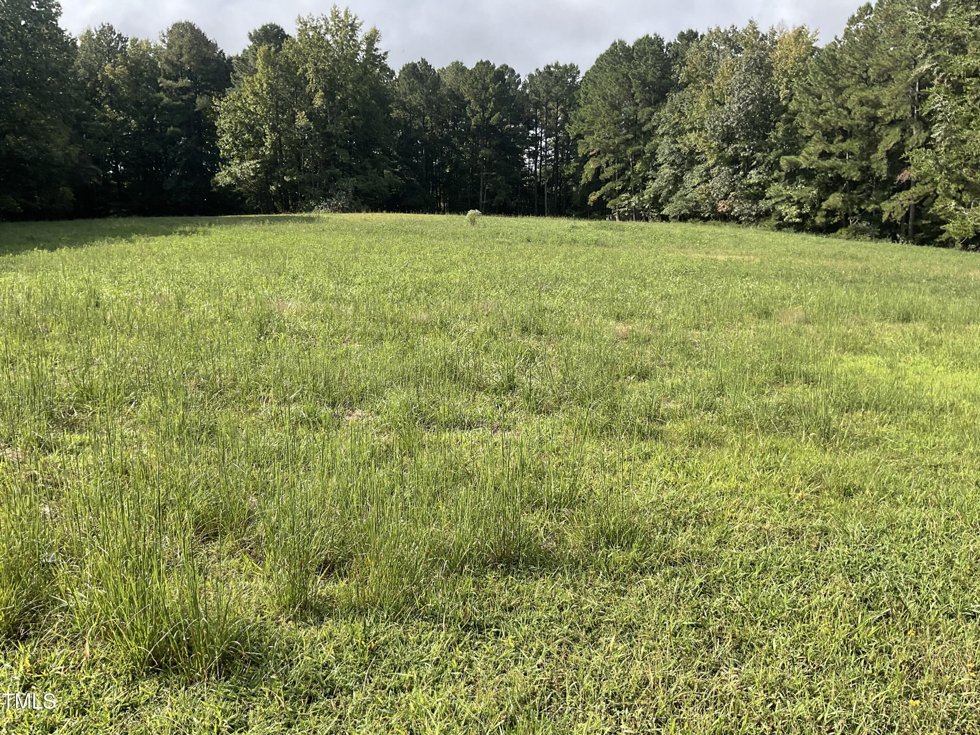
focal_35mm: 29
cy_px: 368
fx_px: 821
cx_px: 490
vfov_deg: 48.2
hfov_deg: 61.7
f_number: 1.8
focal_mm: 3
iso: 16
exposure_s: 1/898
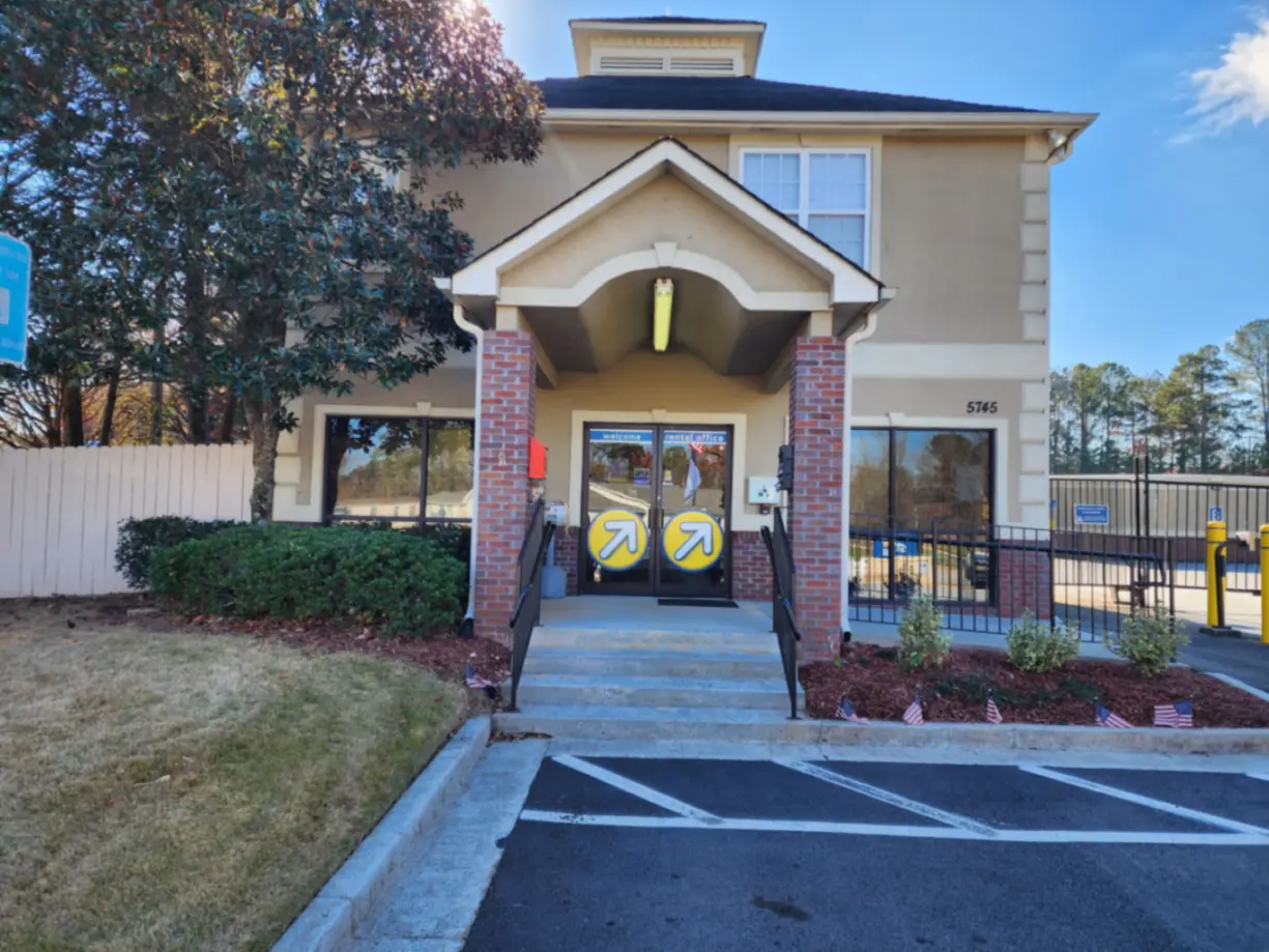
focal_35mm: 23
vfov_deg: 58.9
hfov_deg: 73.9
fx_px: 843
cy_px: 476
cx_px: 634
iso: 12
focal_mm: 6.4
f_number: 1.8
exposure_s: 1/235
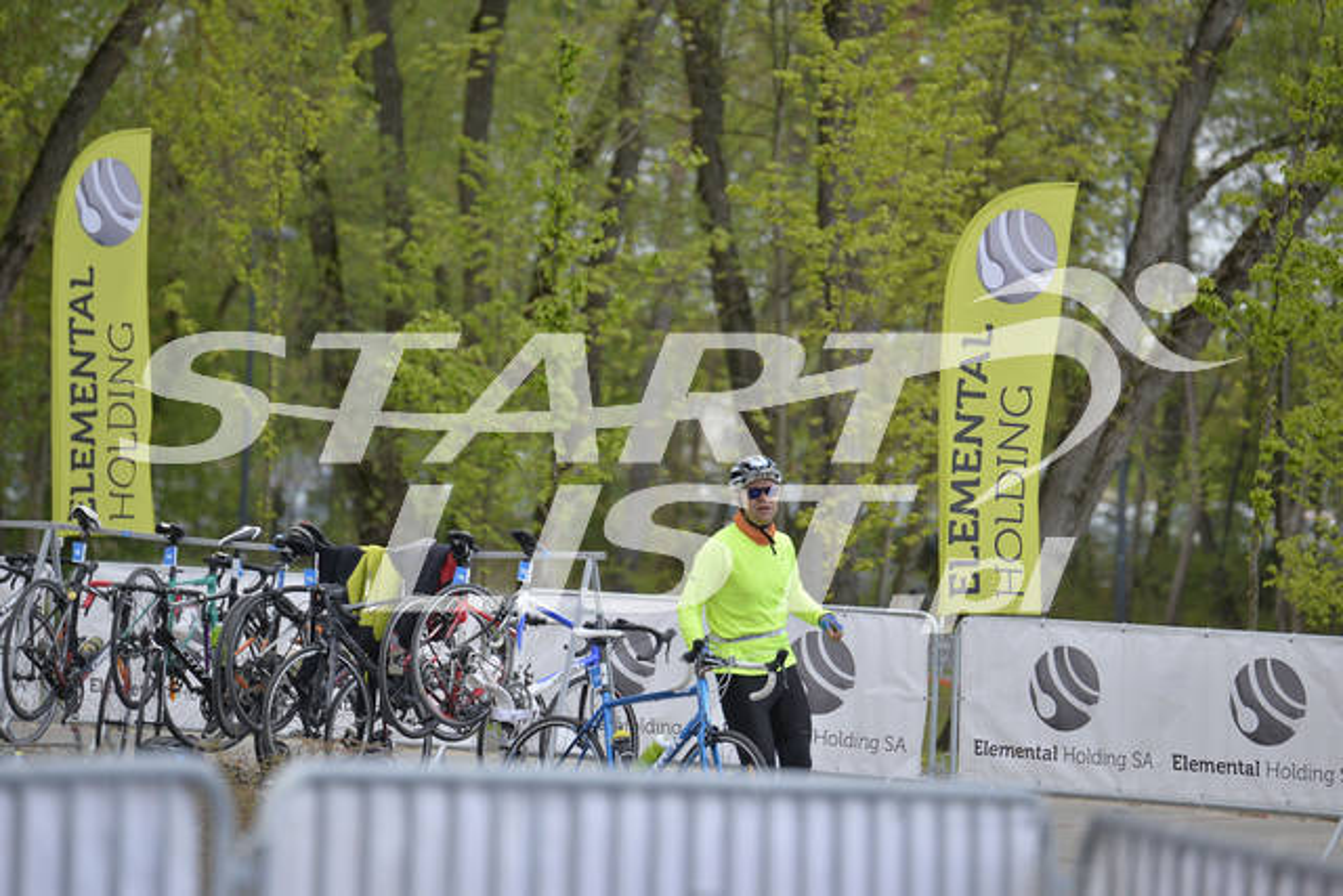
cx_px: 672
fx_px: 7462
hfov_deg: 10.3
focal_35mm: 200
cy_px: 448
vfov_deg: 6.9
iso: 200
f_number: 4
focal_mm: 200
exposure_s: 1/2000
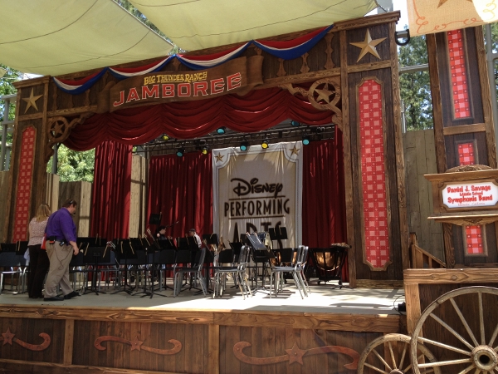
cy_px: 187
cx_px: 249
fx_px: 504
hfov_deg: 52.6
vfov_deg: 40.7
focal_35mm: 35
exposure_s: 1/428
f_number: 2.4
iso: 64
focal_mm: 4.28
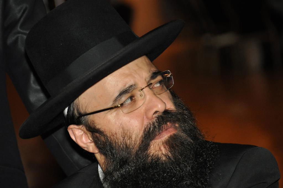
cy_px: 94
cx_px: 142
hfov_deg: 6.9
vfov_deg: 4.6
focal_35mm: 300
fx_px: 2355
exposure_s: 1/60
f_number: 5.6
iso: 800
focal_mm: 200
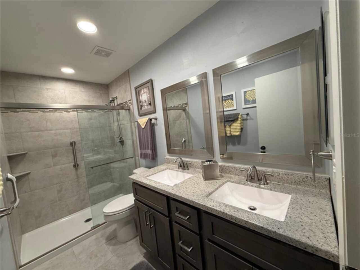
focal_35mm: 14
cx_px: 180
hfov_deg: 102.1
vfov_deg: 85.7
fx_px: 146
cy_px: 135
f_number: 2.2
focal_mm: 2.22
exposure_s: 1/120
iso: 250
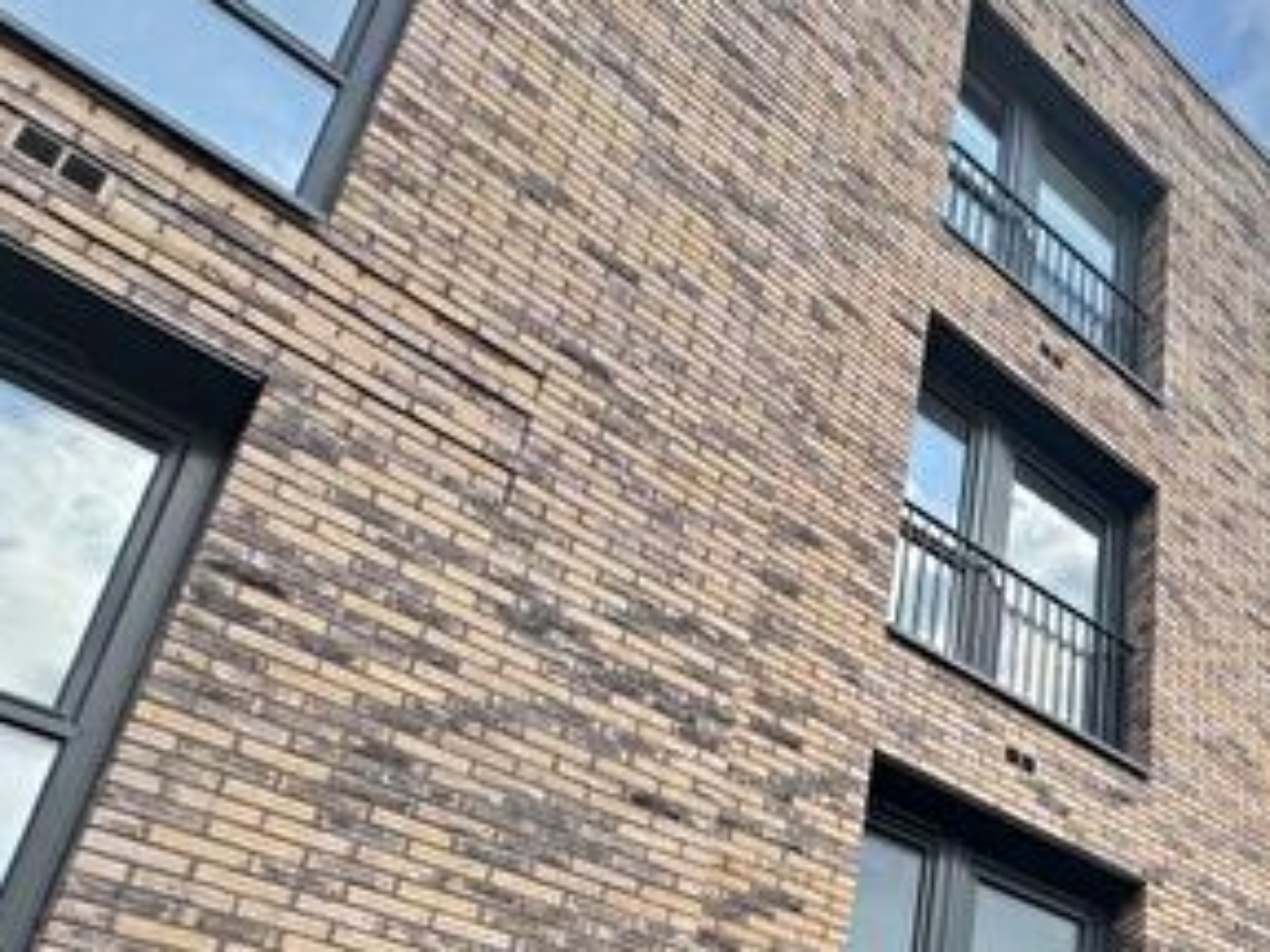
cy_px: 1122
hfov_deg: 41.1
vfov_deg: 34.2
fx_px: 1247
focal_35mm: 34
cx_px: 1451
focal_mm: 2.22
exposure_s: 1/1006
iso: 50
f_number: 2.2
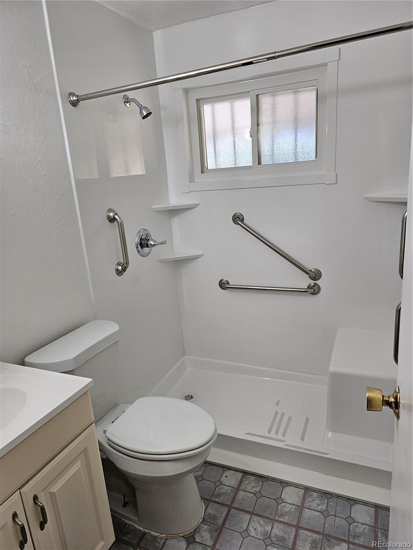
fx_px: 366
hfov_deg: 58.9
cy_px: 275
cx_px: 206
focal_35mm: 23
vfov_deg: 73.9
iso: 50
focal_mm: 6.3
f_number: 1.7
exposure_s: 1/120
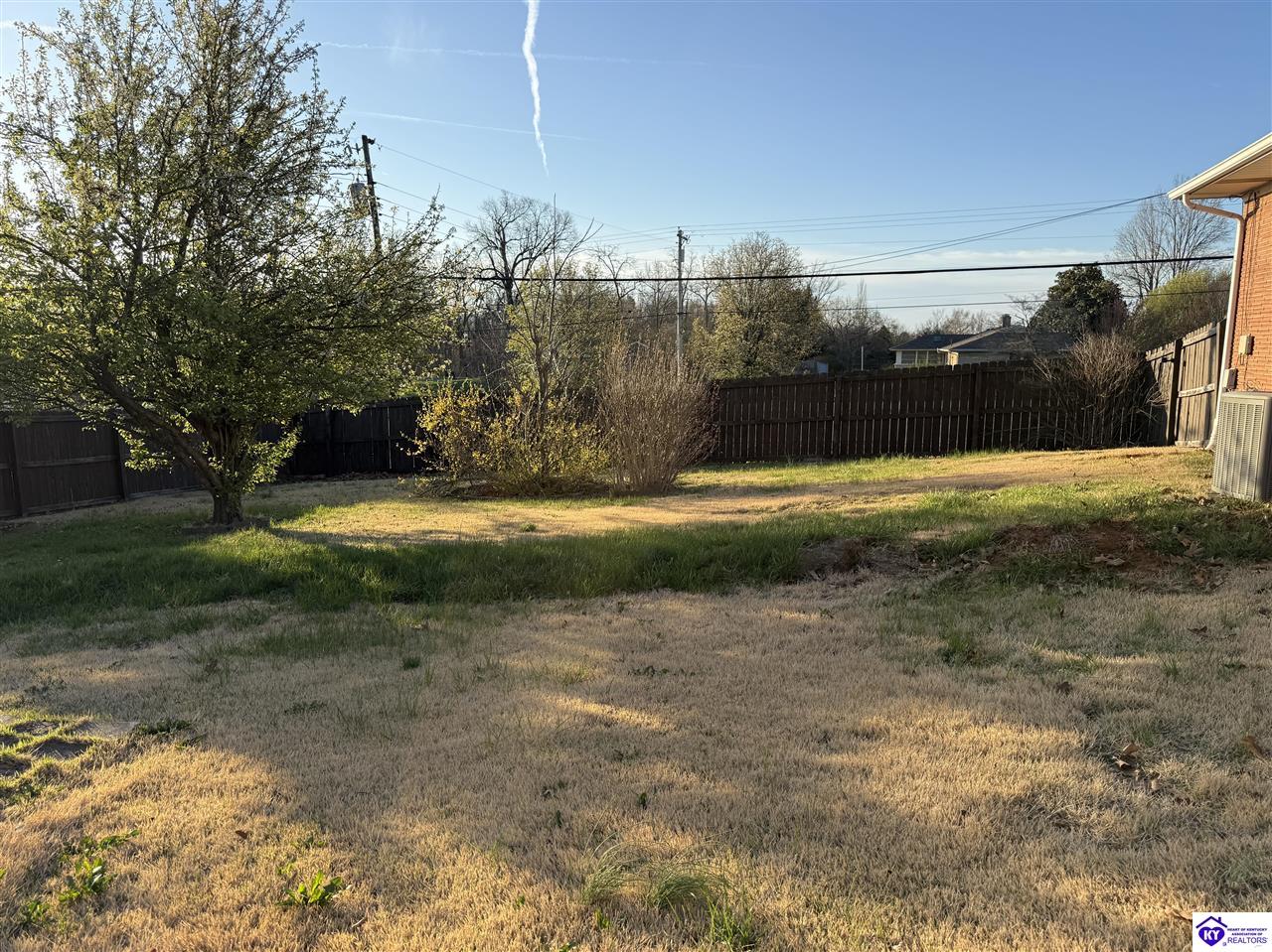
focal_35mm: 24
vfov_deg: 56.8
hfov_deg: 71.6
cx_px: 636
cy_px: 476
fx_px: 882
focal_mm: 6.76
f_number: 1.78
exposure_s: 1/1901
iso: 80
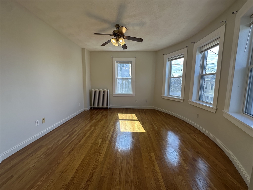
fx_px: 102
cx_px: 126
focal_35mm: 14
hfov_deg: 102.1
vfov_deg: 85.7
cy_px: 95
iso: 40
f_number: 2.2
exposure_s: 1/201
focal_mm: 2.22
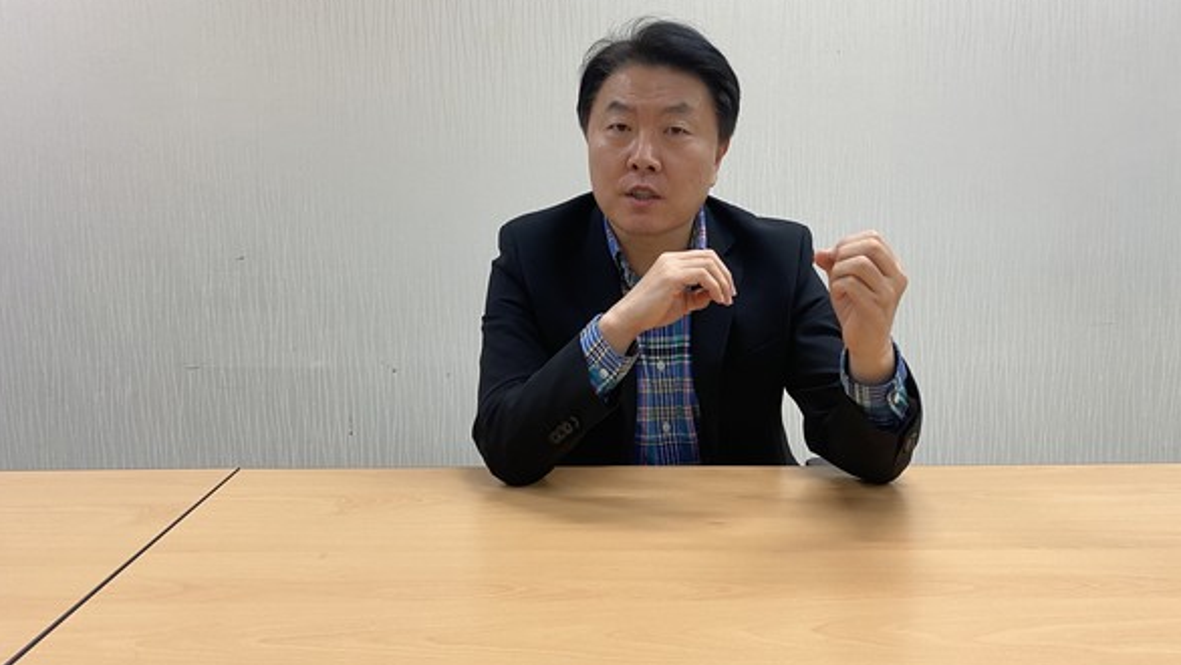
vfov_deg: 40.2
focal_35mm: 29
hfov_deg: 66.1
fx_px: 908
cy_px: 310
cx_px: 595
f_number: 1.8
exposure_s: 1/60
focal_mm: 4.25
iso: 80
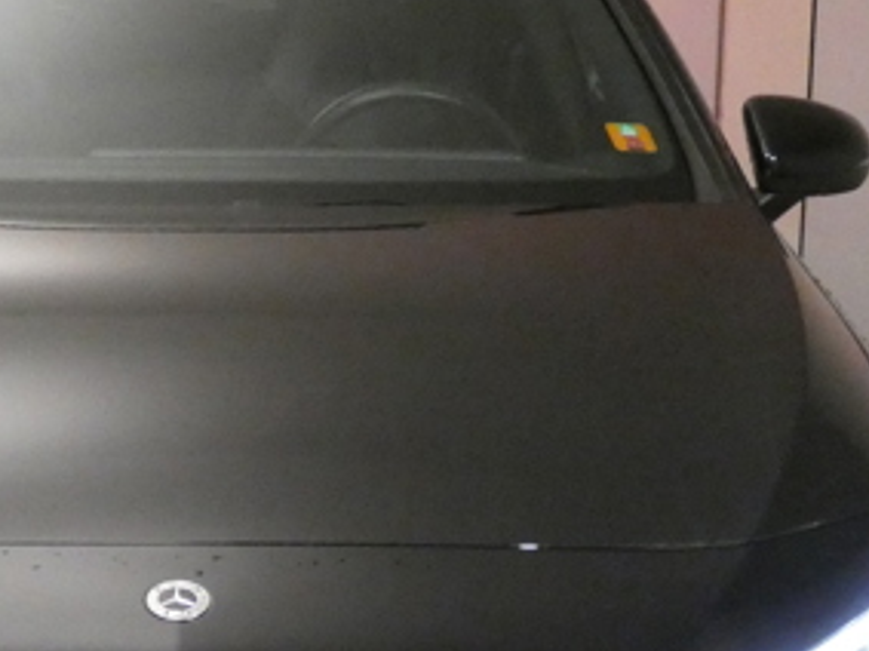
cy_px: 648
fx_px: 2911
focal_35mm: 116
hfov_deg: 16.9
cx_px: 178
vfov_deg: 12.6
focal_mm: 7.3
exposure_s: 1/80
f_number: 3.6
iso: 1600
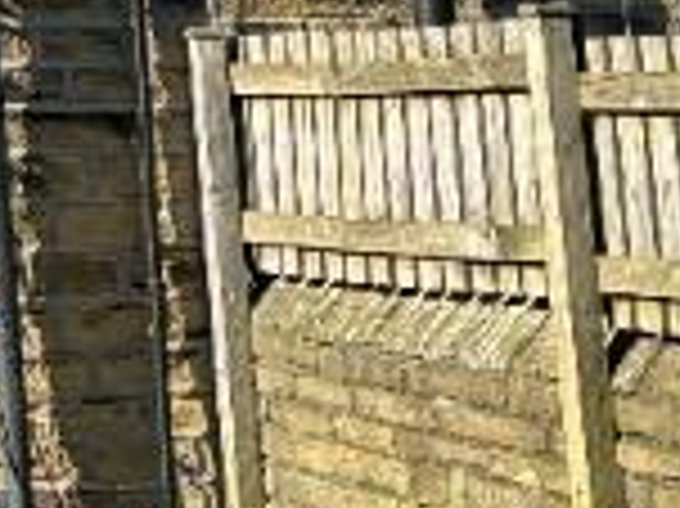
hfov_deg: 10.5
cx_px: -567
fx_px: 3455
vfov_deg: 7.7
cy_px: -791
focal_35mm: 176
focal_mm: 5.96
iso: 50
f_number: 1.6
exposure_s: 1/1233
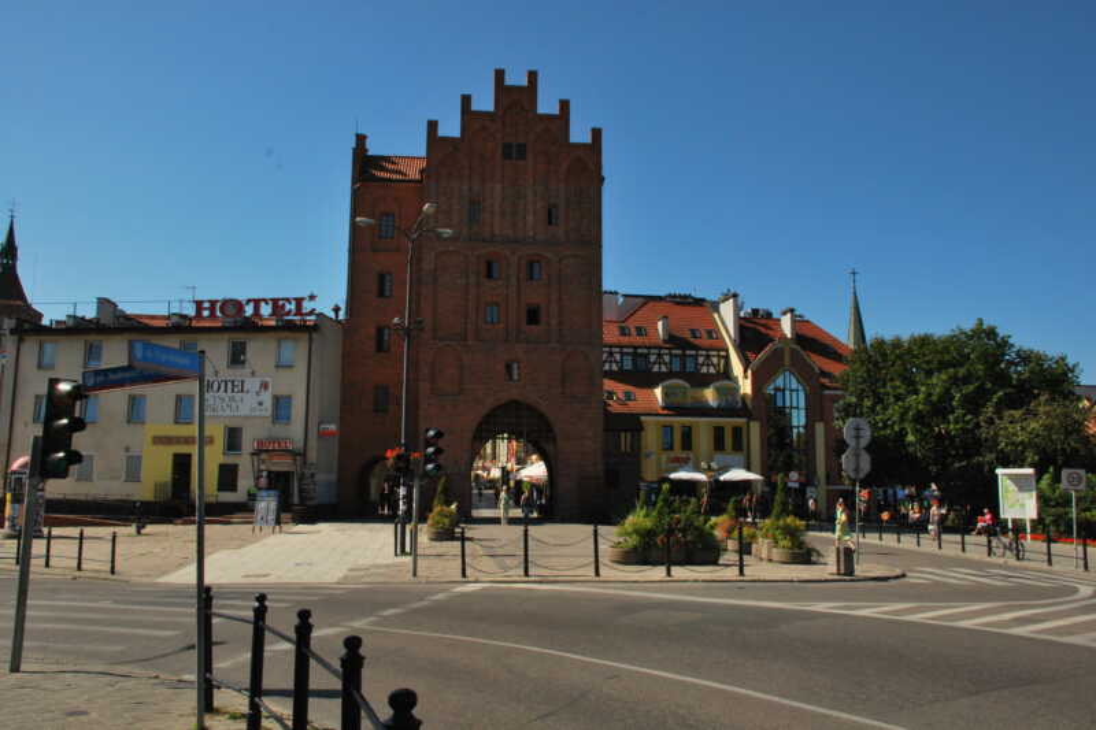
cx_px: 548
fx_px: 913
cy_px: 365
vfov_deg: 43.6
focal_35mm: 30
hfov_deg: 61.9
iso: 400
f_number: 16
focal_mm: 20
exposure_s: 1/400
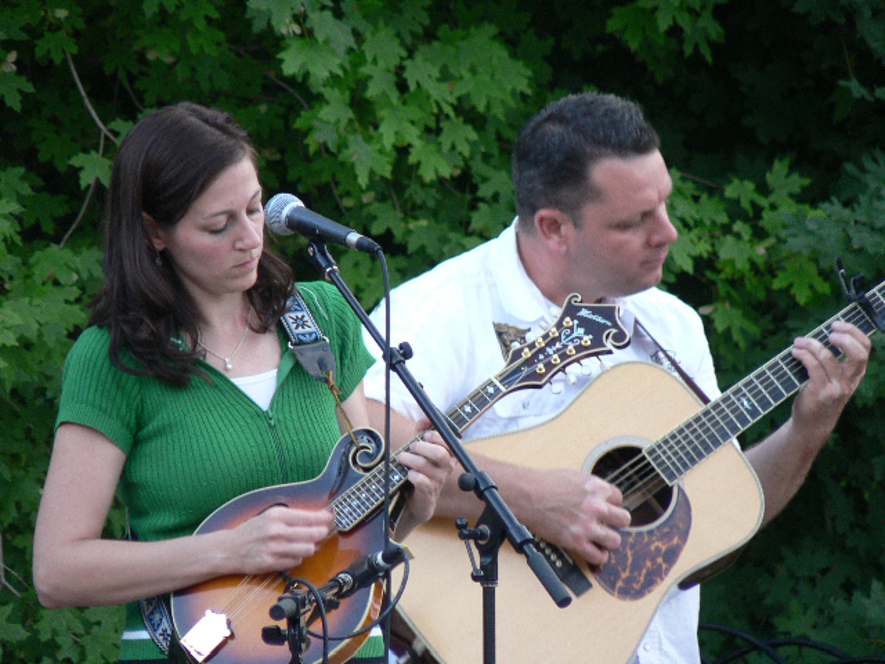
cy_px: 332
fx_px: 10226
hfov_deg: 5.0
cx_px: 442
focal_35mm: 400
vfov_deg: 3.7
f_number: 3.3
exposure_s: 1/30
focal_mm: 66.7
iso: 200
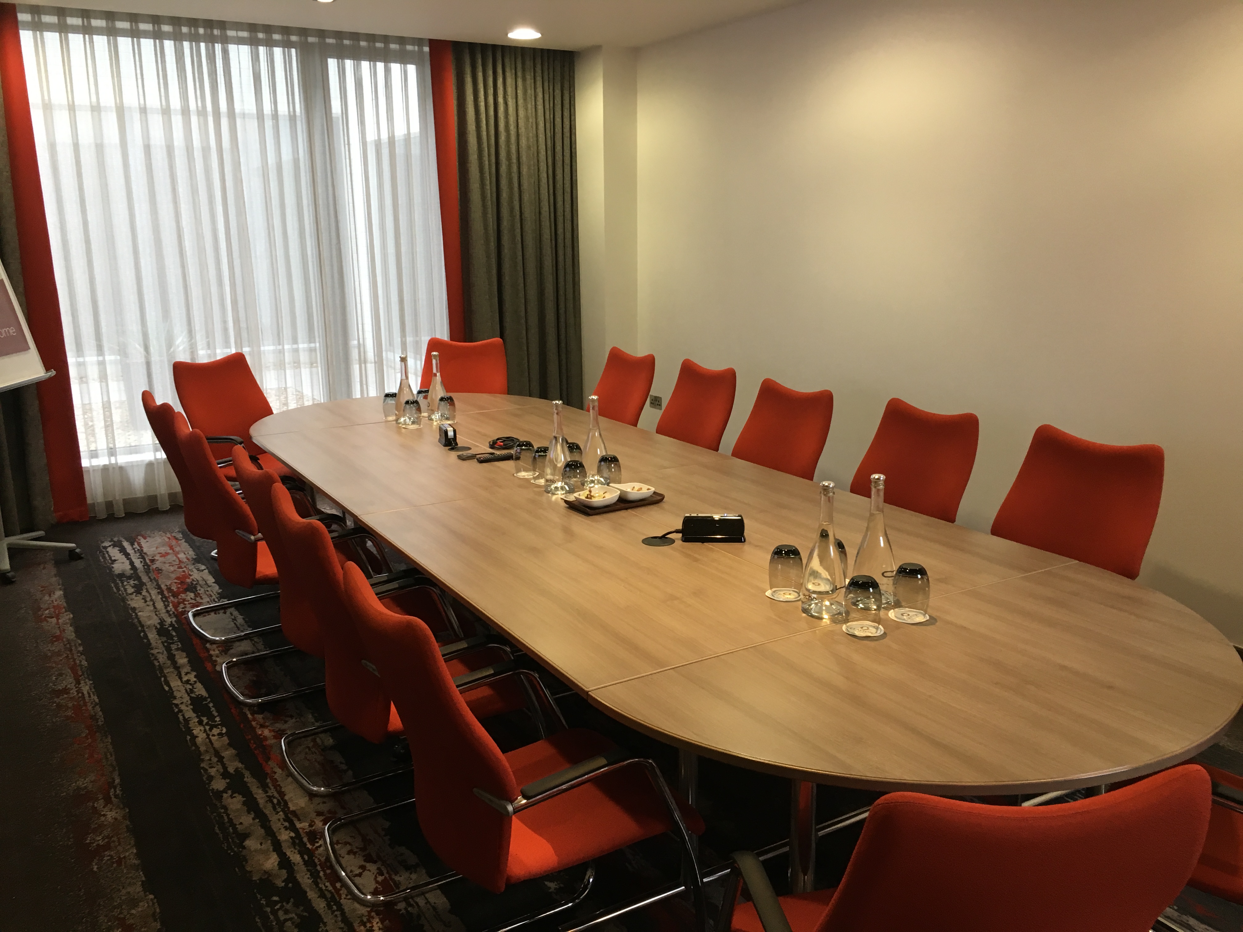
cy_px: 466
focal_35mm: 29
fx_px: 1041
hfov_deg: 61.7
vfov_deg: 48.2
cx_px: 622
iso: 100
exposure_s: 1/33
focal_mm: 4.15
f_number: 2.2
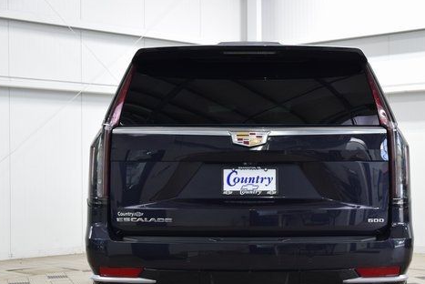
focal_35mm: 74
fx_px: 874
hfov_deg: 27.3
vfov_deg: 18.4
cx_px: 248
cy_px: 190
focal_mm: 36
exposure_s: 1/15
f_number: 6.3
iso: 640
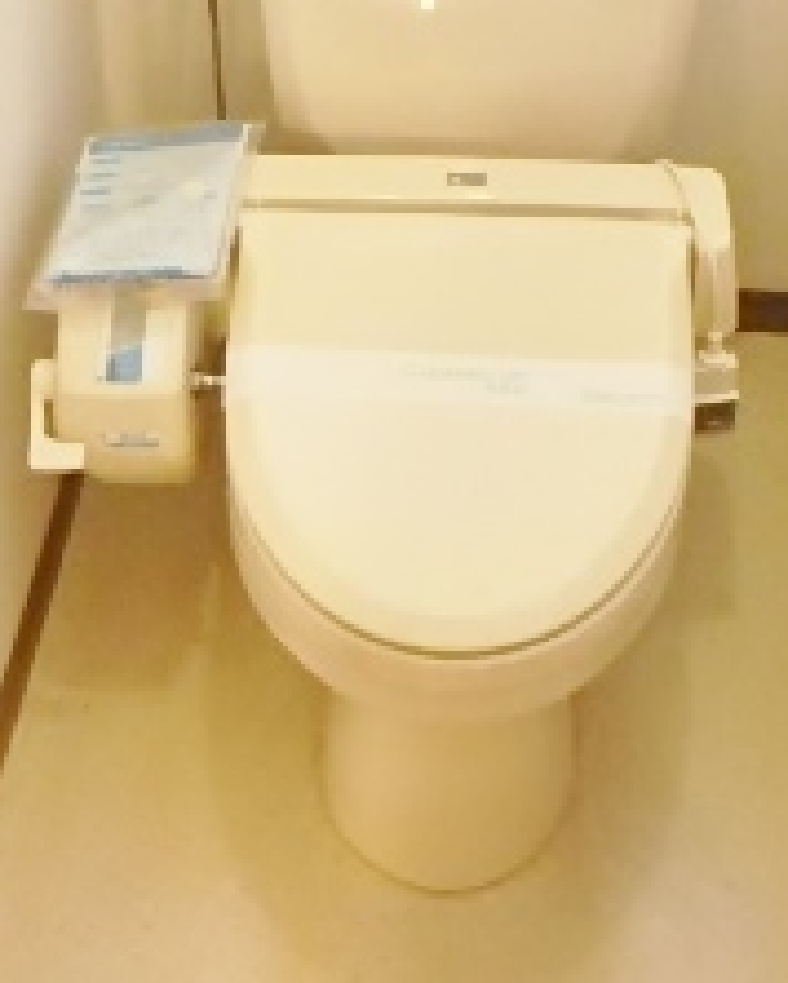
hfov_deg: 25.8
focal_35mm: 59
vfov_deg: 30.3
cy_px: 71
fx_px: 1718
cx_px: 443
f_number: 3.5
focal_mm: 3.7
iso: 800
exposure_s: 1/20
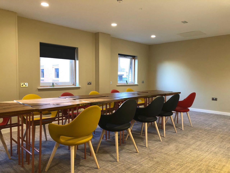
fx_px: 186
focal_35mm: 28
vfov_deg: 49.7
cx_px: 115
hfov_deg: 63.4
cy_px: 86
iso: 40
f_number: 1.8
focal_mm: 3.99
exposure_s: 1/27
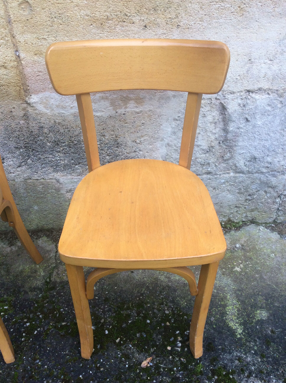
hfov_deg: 44.1
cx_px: 143
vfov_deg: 56.9
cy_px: 192
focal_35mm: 32
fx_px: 353
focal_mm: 3.3
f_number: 2.4
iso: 50
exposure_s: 1/100
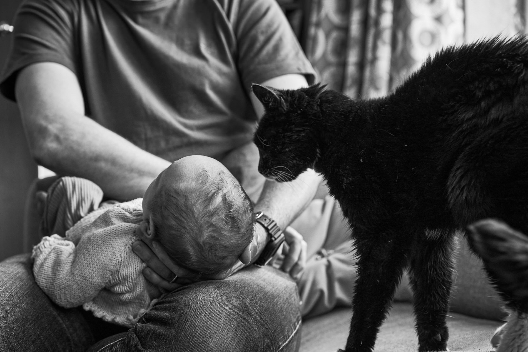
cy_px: 176
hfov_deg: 36.2
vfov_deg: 24.6
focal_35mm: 55
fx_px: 807
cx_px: 264
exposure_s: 1/100
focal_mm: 55
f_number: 4.5
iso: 800
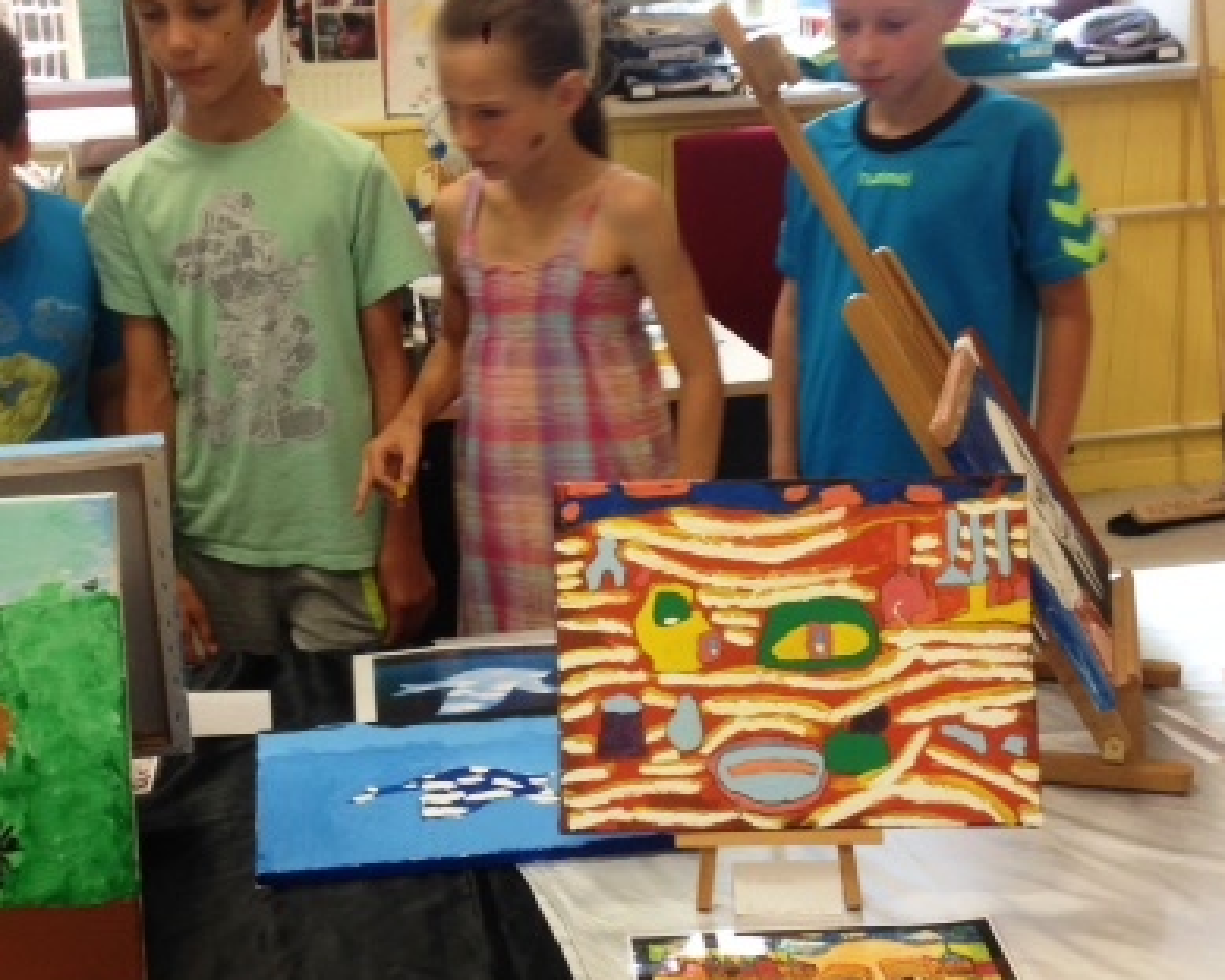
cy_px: 561
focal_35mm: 53
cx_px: 504
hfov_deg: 35.3
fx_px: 1921
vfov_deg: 28.6
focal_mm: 4.12
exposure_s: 1/24
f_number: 2.4
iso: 50
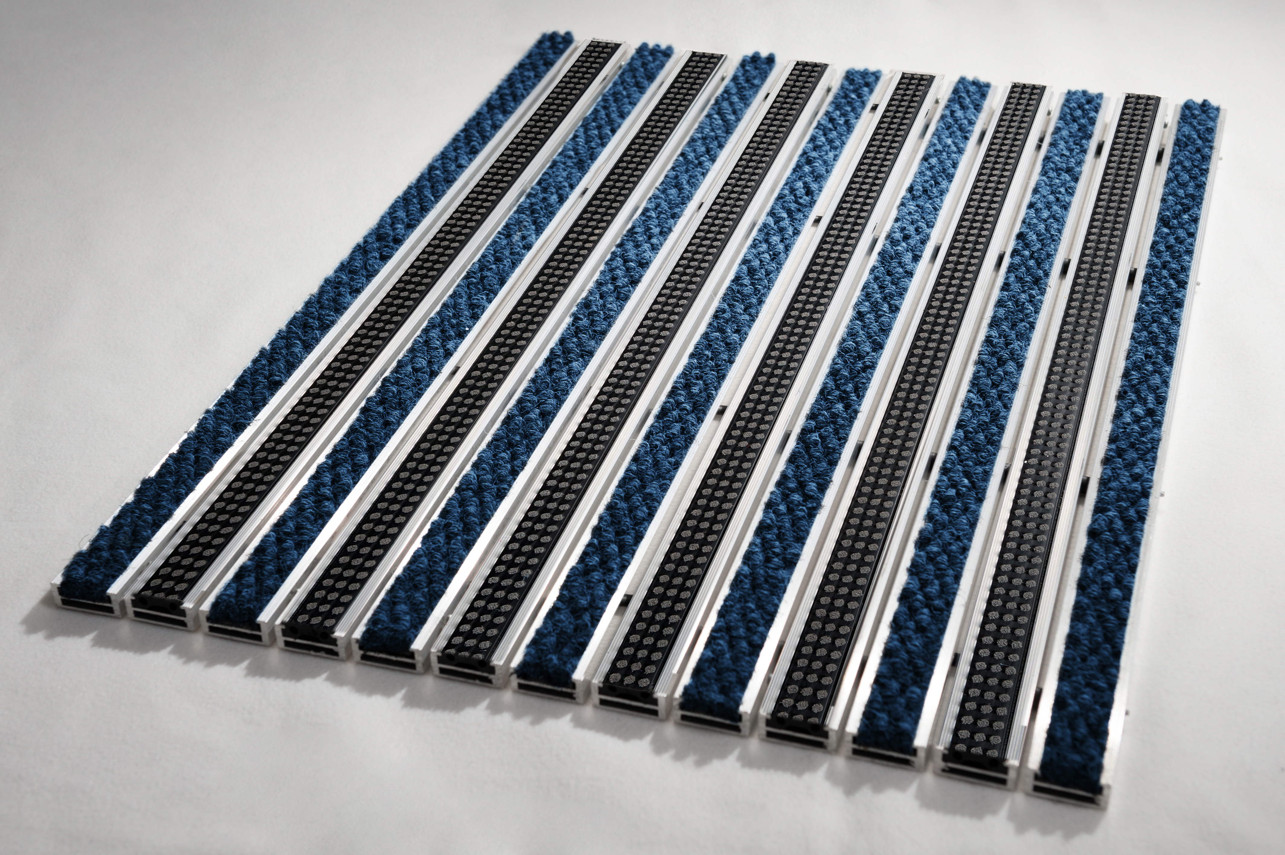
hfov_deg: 41.1
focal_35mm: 48
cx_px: 642
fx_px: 1712
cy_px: 428
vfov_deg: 28.0
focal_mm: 48
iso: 200
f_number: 8
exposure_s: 1/125
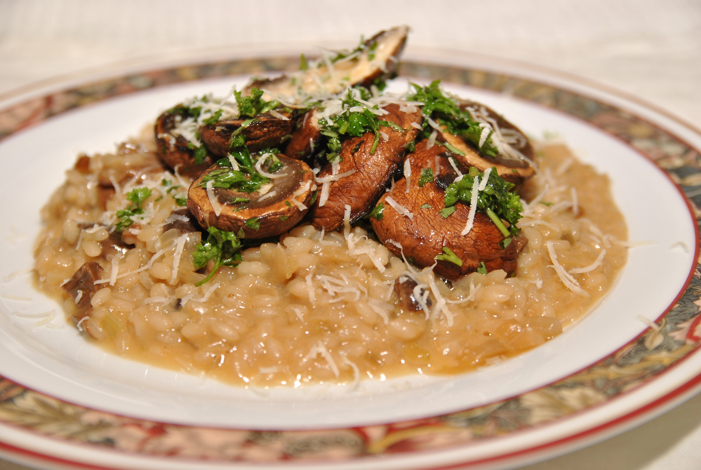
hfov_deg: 27.0
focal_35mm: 75
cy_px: 235
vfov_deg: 18.2
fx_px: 1462
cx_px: 350
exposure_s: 1/125
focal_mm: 50
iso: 280
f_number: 3.5
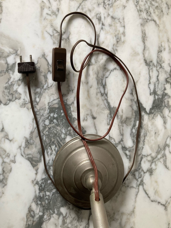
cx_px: 86
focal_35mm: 28
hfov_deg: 49.7
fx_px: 184
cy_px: 114
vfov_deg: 63.4
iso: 80
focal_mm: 3.99
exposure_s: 1/66
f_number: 1.8
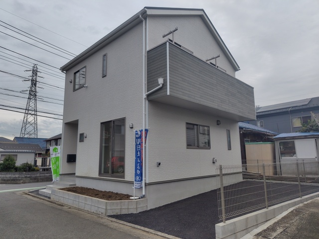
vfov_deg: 58.9
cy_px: 120
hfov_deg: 73.9
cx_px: 160
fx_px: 212
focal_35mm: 23
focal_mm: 5.6
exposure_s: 1/621
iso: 50
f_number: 1.9
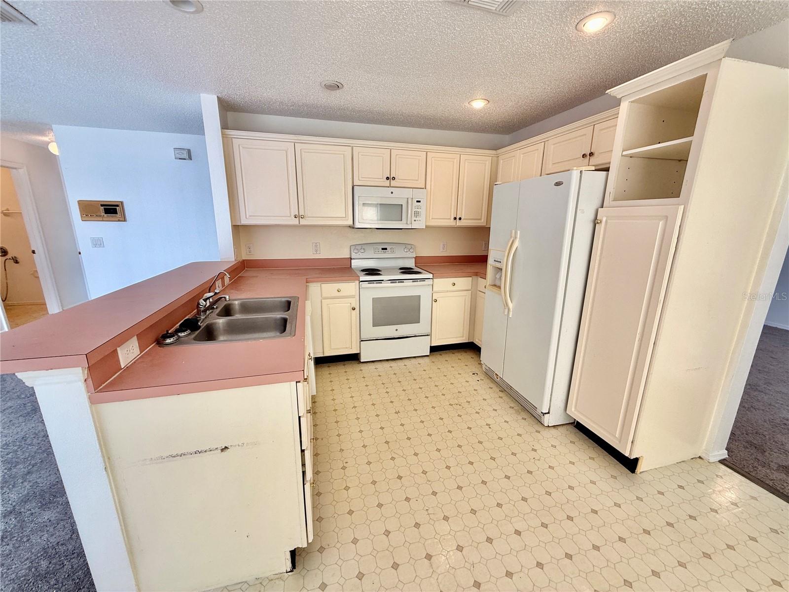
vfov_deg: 85.7
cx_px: 394
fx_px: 319
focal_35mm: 14
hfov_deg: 102.1
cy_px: 296
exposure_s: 1/104
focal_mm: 2.22
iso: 40
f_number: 2.2
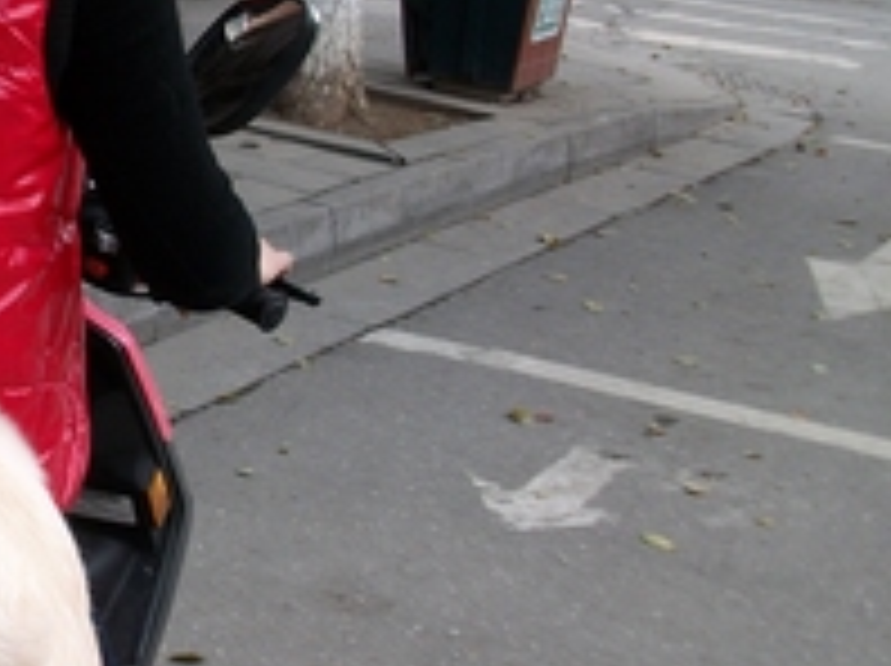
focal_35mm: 81
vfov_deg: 18.1
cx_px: -189
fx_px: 2082
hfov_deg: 22.2
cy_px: 173
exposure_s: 1/401
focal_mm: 5.7
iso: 80
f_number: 2.9
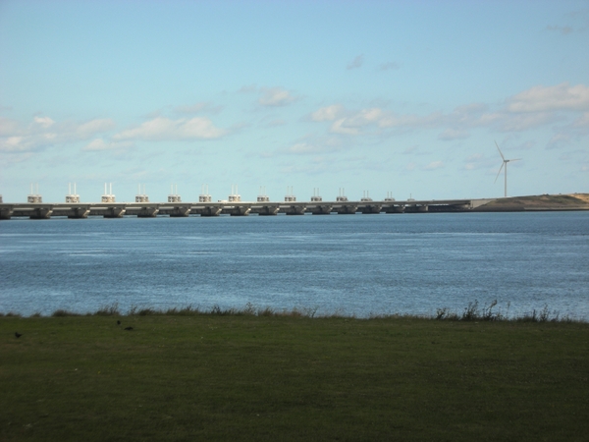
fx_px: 1787
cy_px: 221
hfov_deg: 18.7
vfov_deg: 14.1
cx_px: 294
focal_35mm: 105
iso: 50
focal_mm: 17.4
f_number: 5.4
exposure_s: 1/227
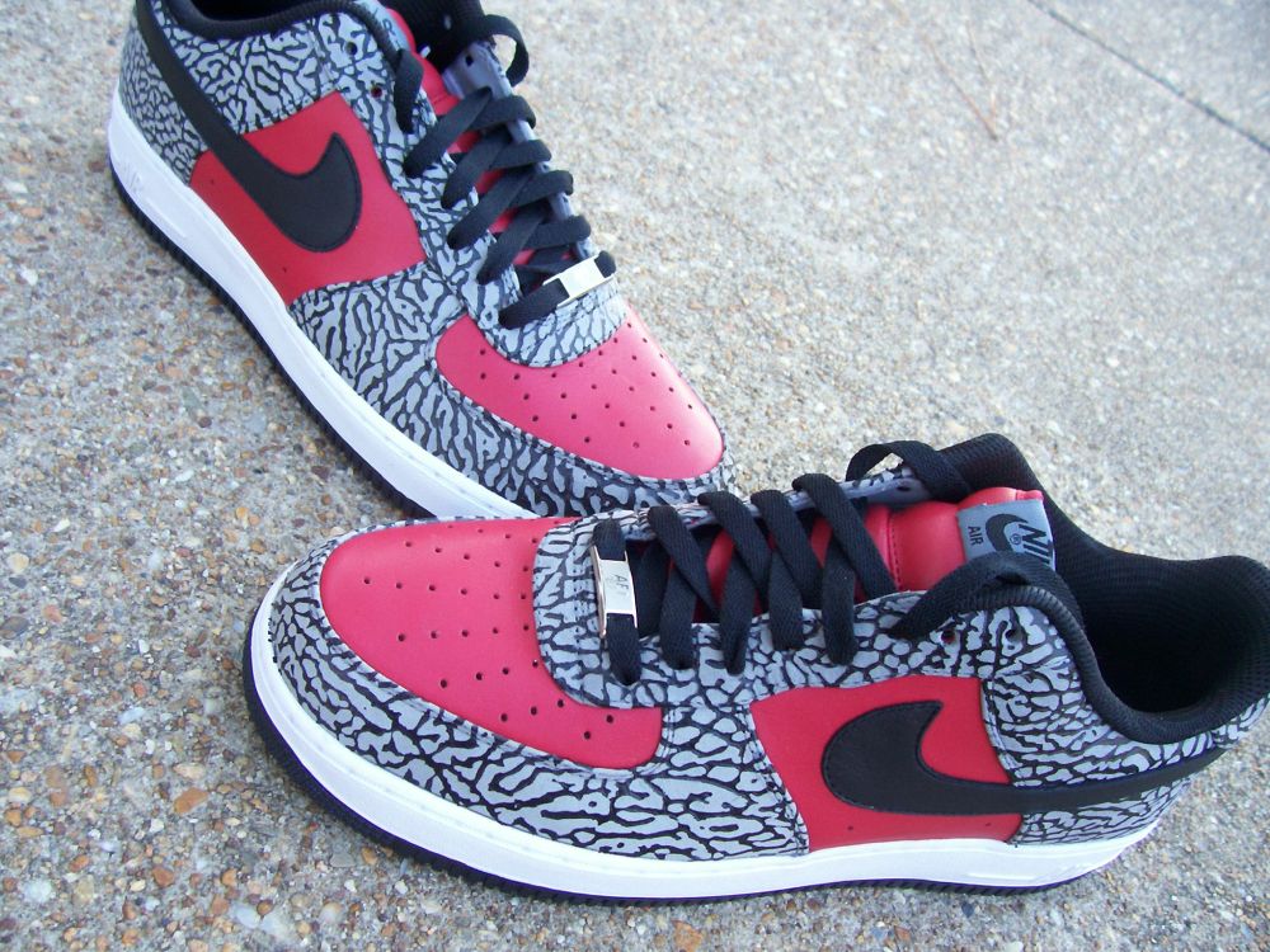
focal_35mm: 34
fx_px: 1247
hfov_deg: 54.0
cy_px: 476
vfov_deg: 41.8
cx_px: 635
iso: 80
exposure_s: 1/46.2
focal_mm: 5.6
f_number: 2.7
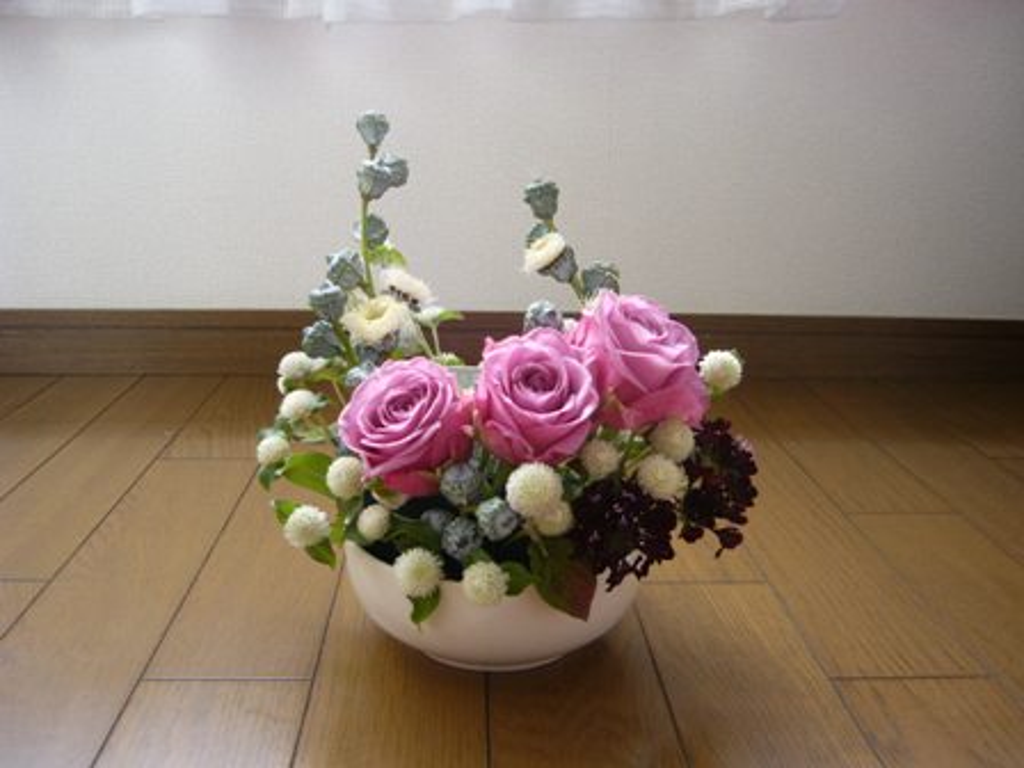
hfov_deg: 52.6
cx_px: 512
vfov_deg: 40.7
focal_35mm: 35
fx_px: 1035
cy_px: 384
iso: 100
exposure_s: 1/80
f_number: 2.8
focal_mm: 5.8
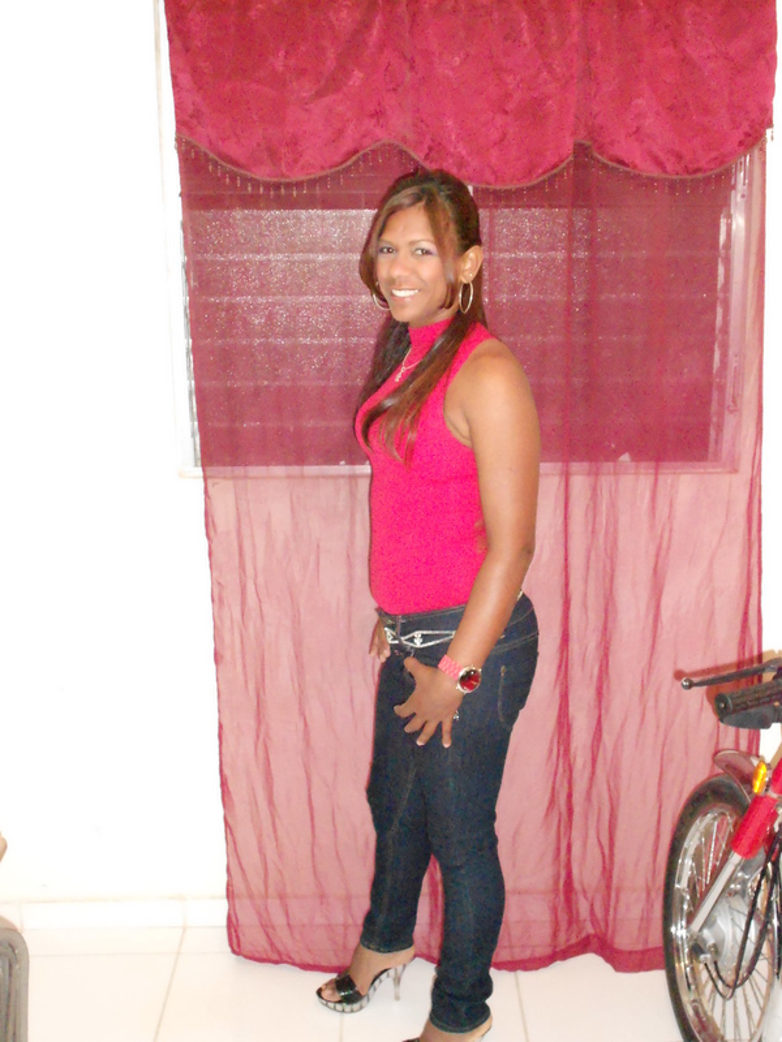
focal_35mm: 43
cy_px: 521
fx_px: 1295
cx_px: 391
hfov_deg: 33.6
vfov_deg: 43.9
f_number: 4.2
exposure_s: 1/30
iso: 1250
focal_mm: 7.7
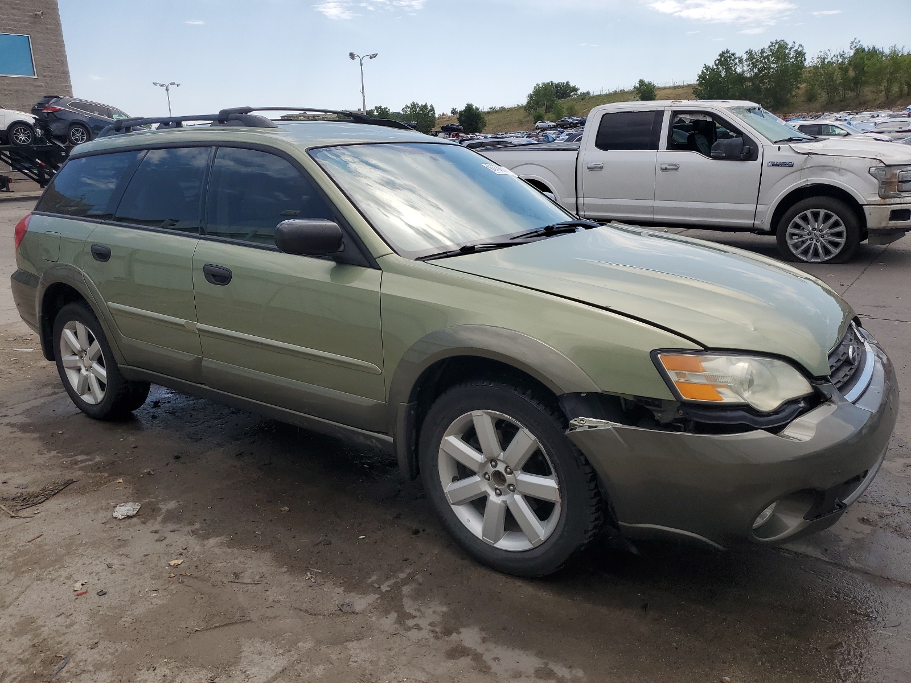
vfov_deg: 53.1
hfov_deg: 67.3
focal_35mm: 26
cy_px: 342
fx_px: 684
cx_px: 456
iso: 50
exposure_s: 1/3333
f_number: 1.5
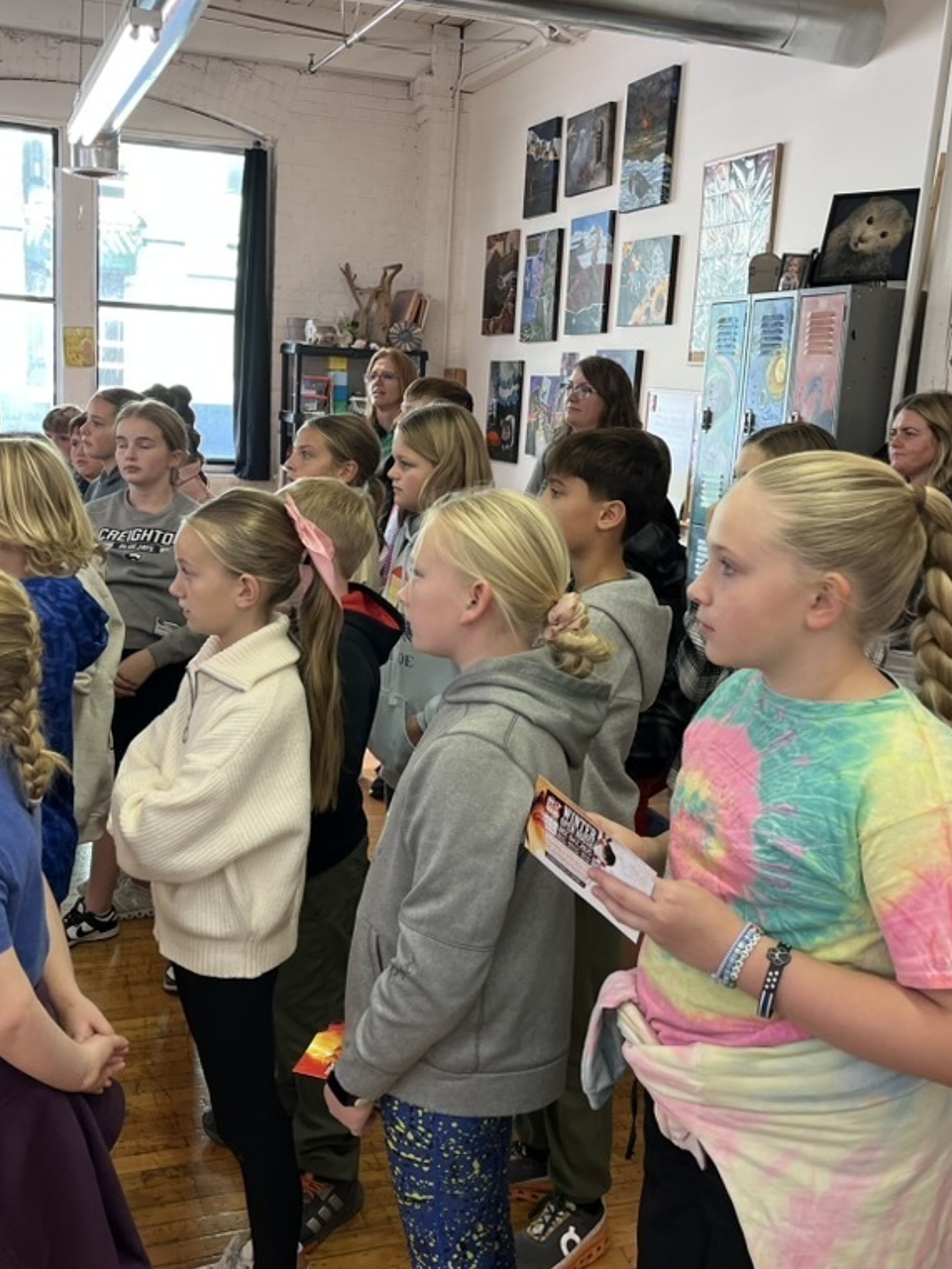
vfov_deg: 52.6
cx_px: 425
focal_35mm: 35
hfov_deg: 40.7
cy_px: 634
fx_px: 1283
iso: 125
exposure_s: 1/120
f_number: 1.6
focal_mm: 5.1
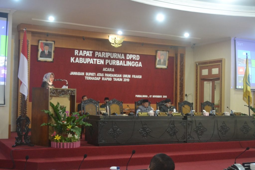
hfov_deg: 41.1
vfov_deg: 28.1
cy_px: 85
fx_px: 340
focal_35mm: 48
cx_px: 128
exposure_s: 1/15
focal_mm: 32
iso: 1600
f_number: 4.2
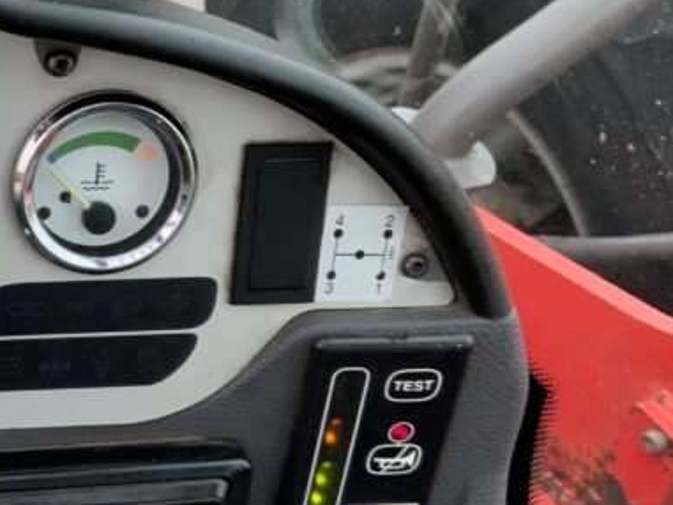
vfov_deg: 18.9
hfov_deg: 22.8
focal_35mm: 78
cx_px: -159
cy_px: 274
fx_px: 1517
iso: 50
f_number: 1.8
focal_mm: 3
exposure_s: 1/122
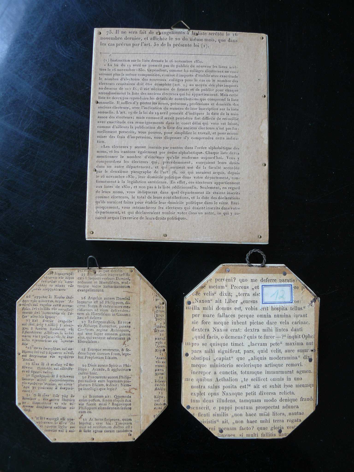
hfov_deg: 39.7
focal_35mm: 36
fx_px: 491
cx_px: 177
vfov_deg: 51.4
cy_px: 236
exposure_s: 1/40
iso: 100
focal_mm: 6
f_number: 2.8
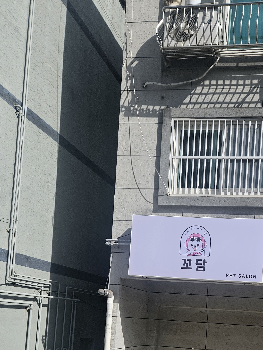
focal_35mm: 44
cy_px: 318
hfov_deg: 32.1
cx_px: 208
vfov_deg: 39.7
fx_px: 446
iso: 25
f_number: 1.8
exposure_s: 1/2679
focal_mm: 5.4
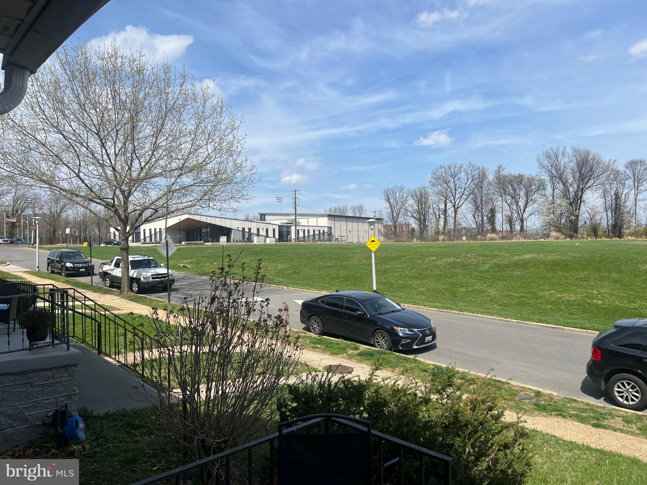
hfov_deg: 67.3
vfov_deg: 53.1
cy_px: 242
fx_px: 486
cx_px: 324
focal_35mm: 26
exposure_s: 1/5587
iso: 50
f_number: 1.5
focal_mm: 5.7
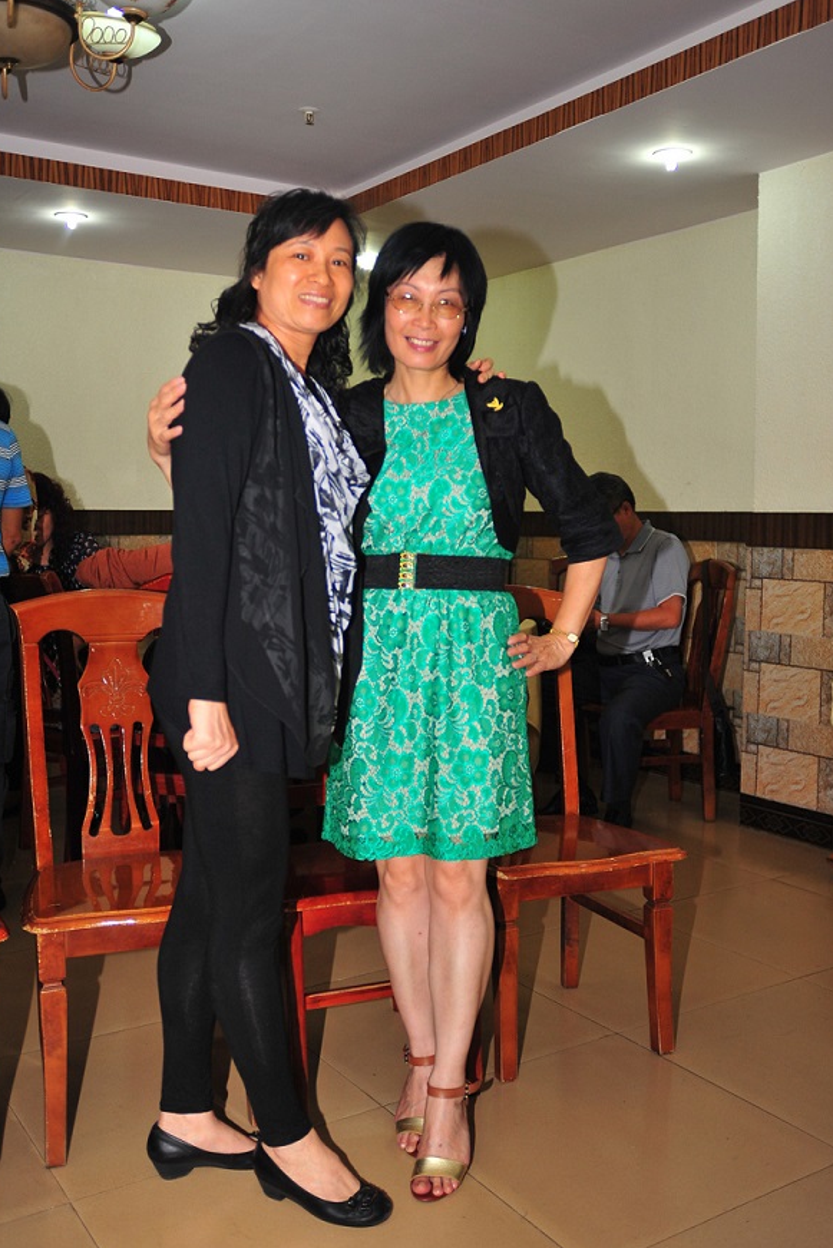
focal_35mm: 36
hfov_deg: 36.9
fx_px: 1249
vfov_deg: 53.1
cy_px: 619
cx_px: 409
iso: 640
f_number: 2.8
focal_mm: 35
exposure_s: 1/160
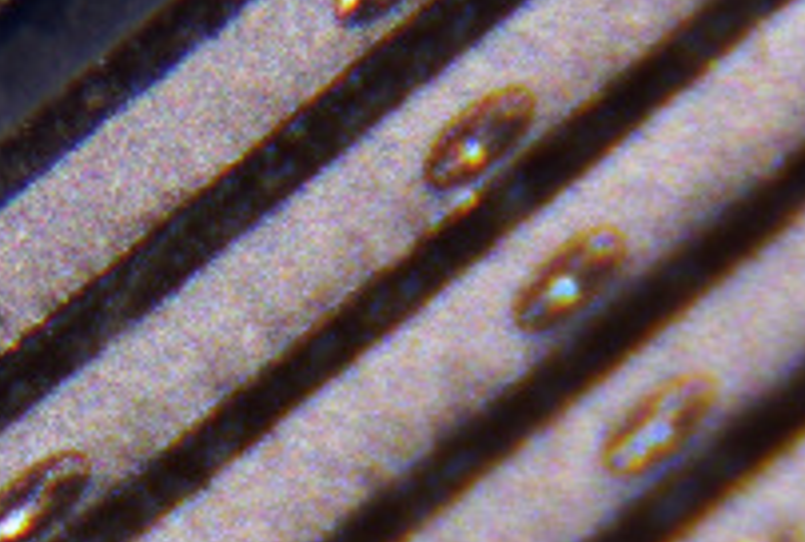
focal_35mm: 1778
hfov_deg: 1.2
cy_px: 323
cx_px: 120
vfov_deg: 0.8
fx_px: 39876
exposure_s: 4
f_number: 25
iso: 100
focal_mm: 300
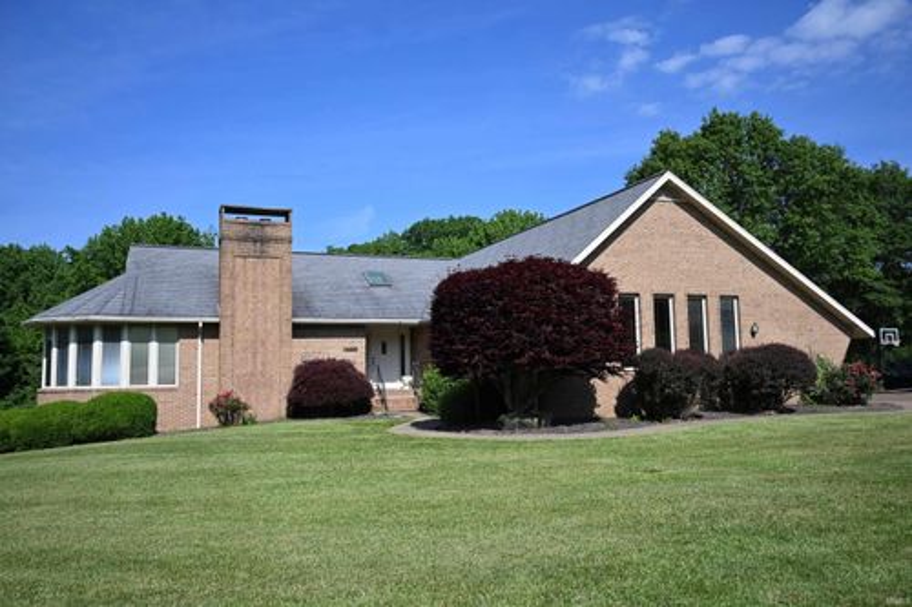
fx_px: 741
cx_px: 456
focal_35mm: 29
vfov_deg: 44.6
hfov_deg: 63.2
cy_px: 304
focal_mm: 19.5
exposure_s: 1/400
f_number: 7.1
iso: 100
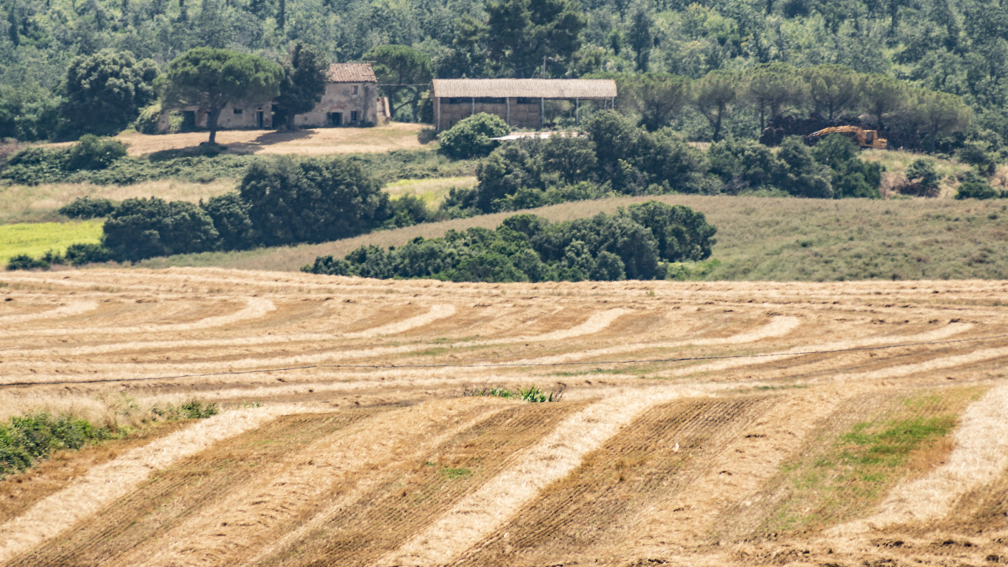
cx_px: 545
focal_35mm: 445
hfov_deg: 4.9
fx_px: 11894
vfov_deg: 2.7
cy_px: 202
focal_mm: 250
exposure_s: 1/60
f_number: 7.1
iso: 50
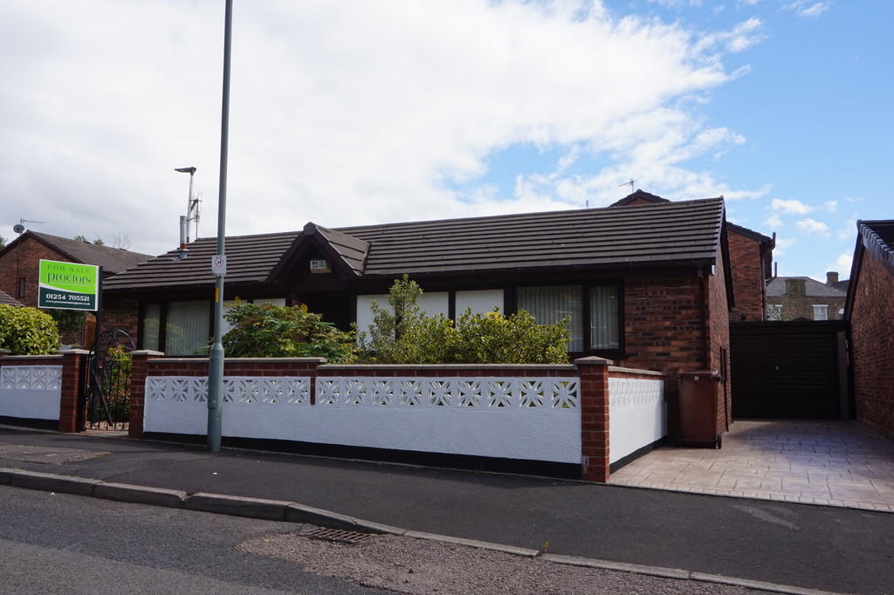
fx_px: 745
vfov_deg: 43.6
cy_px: 298
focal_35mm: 30
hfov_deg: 61.9
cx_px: 447
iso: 100
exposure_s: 1/80
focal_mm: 20
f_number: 16
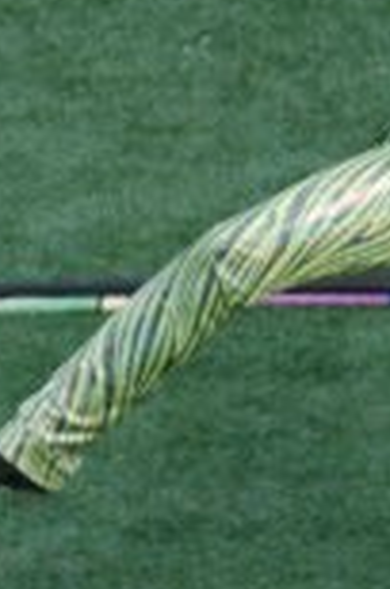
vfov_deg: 0.9
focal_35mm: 2345
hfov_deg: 0.6
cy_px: 229
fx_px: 38276
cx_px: 579
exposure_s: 1/250
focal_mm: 400
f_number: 5.6
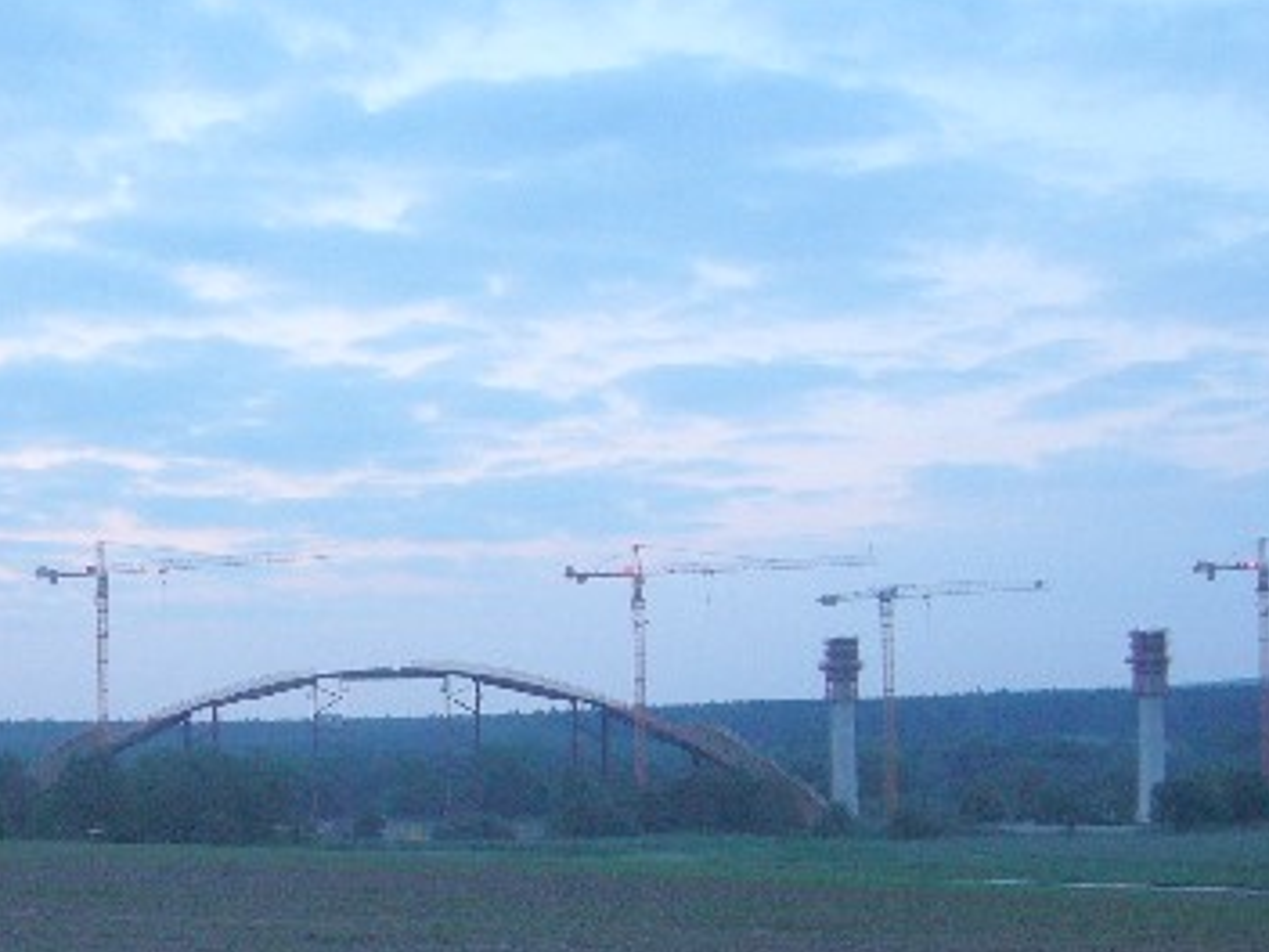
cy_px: 721
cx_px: 379
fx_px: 2236
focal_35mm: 61
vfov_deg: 23.8
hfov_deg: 31.3
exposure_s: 1/30
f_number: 2.8
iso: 160
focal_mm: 5.8
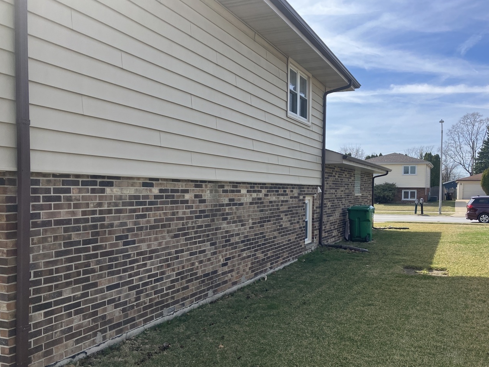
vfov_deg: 44.1
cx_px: 265
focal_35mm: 32
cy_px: 202
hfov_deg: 56.7
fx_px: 452
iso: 32
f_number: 1.8
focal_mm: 3.99
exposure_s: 1/1517
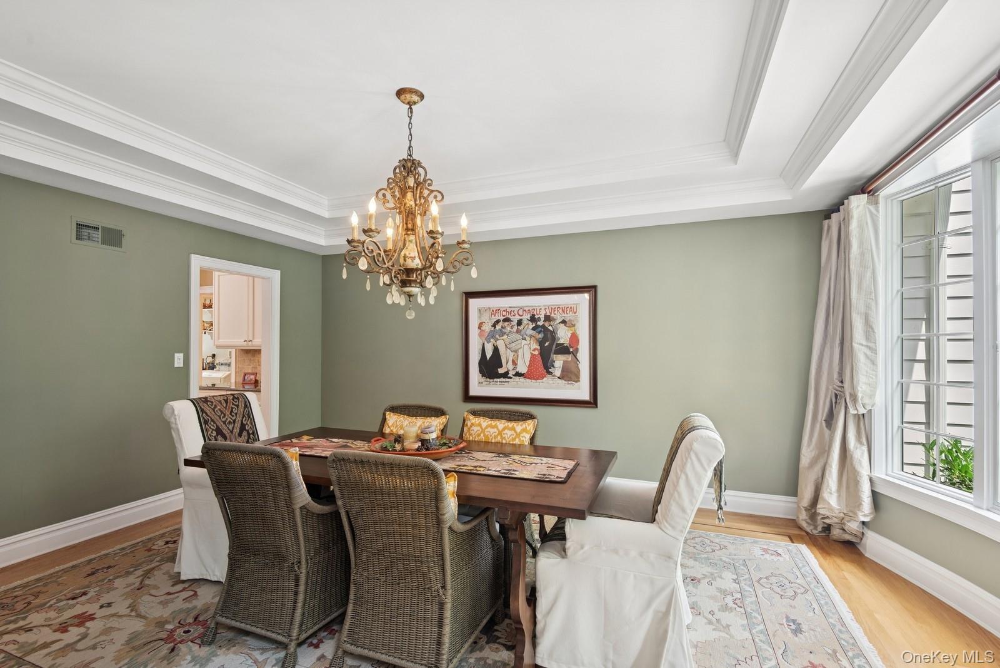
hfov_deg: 96.7
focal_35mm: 16
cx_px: 500
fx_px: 445
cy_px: 334
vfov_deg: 73.8
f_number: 9
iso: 200
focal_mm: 16
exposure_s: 1/8
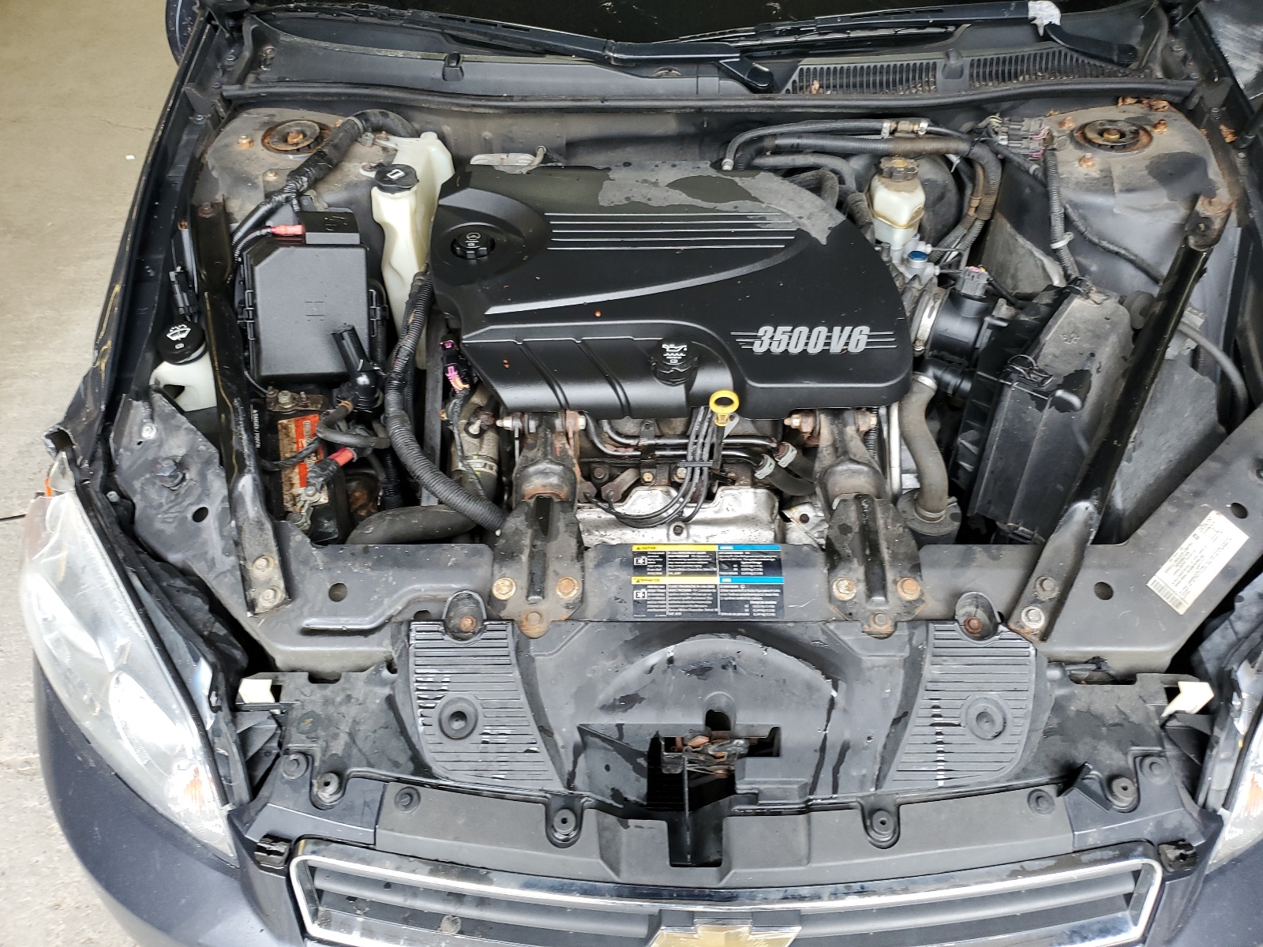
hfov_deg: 67.3
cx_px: 632
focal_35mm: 26
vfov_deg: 53.1
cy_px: 474
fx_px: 949
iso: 72
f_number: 1.5
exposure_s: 1/120
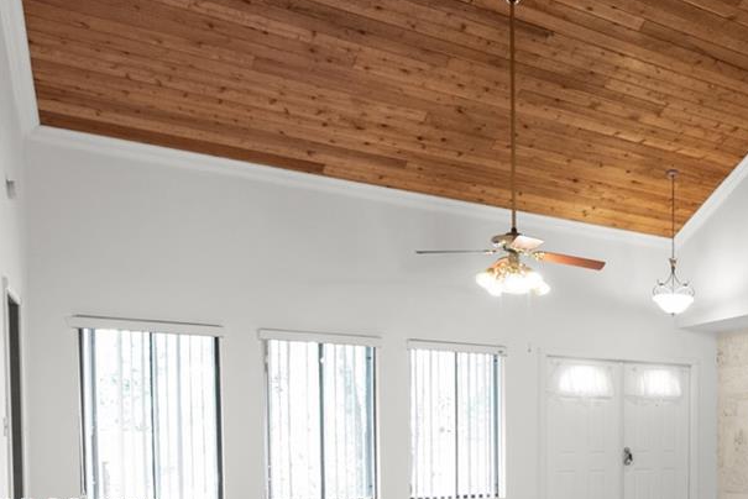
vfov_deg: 32.7
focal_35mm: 37
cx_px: 763
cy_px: 512
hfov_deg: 43.7
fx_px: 769
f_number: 7.1
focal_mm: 14
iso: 1000
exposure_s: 1/20
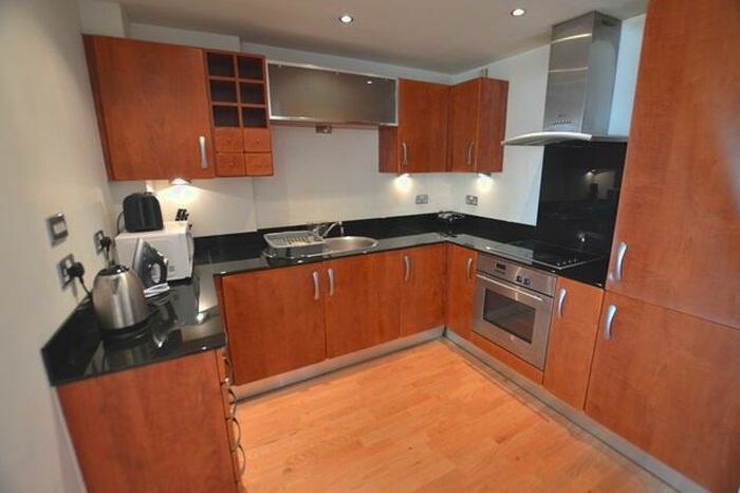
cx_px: 370
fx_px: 308
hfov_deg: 100.4
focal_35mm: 15
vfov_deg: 77.3
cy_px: 246
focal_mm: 10
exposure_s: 1/60
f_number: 3.5
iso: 900
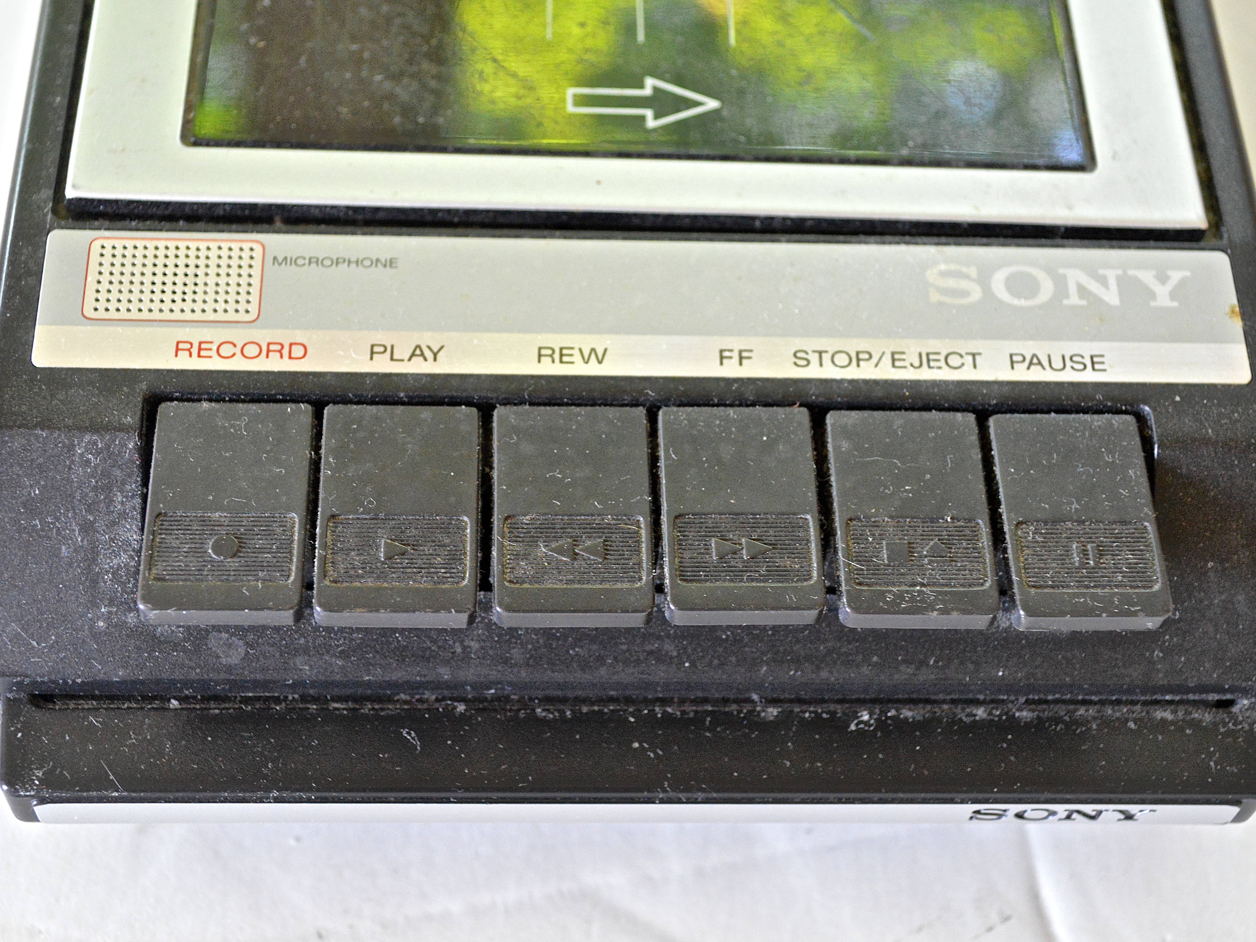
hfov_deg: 33.5
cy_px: 467
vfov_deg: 25.4
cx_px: 646
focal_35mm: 58
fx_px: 2088
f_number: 5
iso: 2800
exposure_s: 1/60
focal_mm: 35
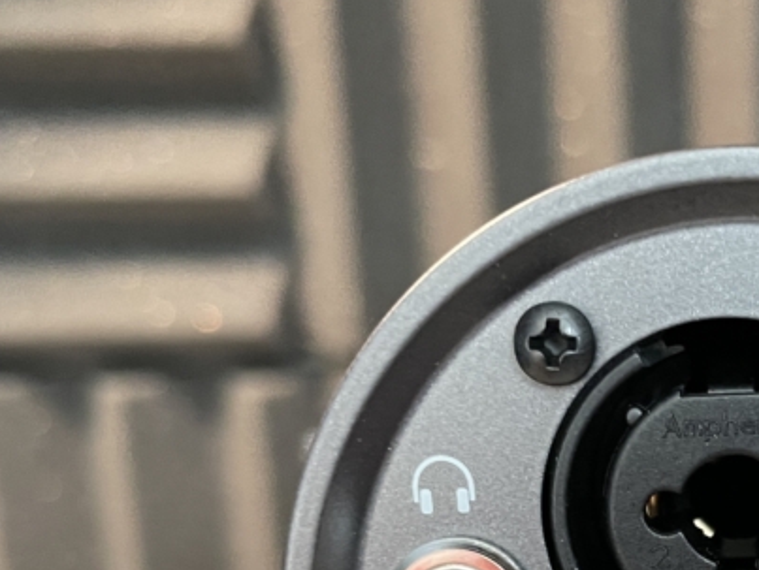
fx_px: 1448
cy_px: 615
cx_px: 763
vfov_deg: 21.2
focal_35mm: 66
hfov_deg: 27.6
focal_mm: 4.2
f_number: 1.6
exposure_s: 1/50
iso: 200
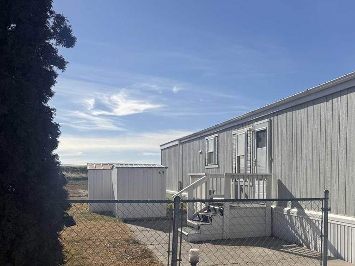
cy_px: 183
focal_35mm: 40
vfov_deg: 35.5
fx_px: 410
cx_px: 286
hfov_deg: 44.4
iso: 80
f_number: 1.78
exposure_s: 1/7937
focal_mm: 6.76
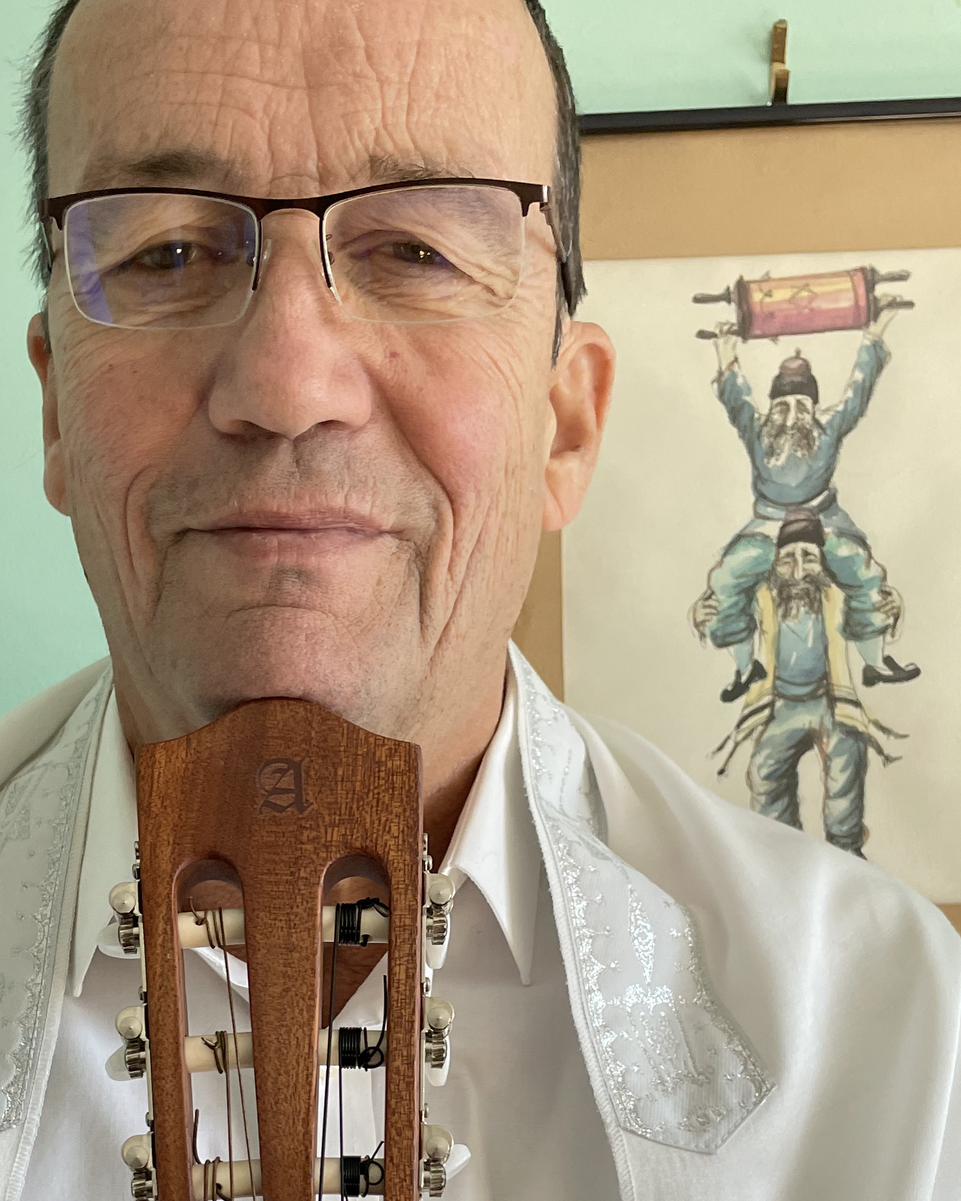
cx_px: 352
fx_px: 1813
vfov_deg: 35.0
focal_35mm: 51
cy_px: 1035
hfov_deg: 29.6
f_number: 1.6
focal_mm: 4.2
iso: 125
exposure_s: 1/120
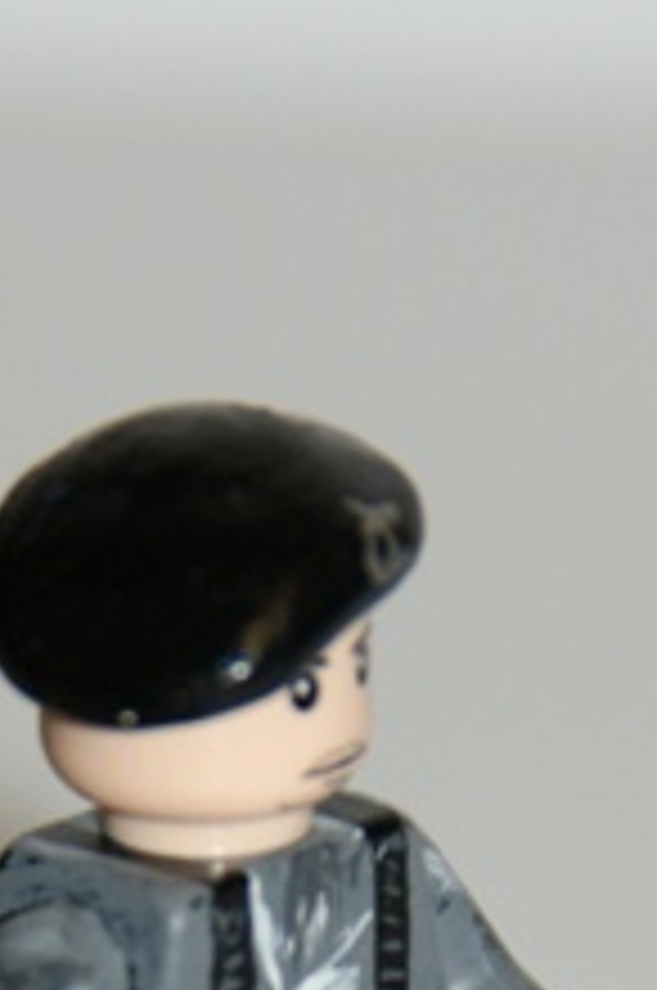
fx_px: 28118
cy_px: 1202
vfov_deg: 2.0
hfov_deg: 1.3
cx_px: 250
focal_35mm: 1024
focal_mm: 250
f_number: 6.3
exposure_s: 1/125
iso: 400
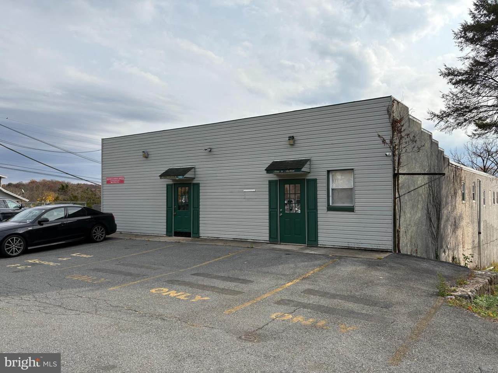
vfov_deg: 53.1
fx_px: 374
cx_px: 249
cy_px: 186
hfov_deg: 67.3
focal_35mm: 26
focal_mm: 5.96
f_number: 1.6
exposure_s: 1/4329
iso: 50
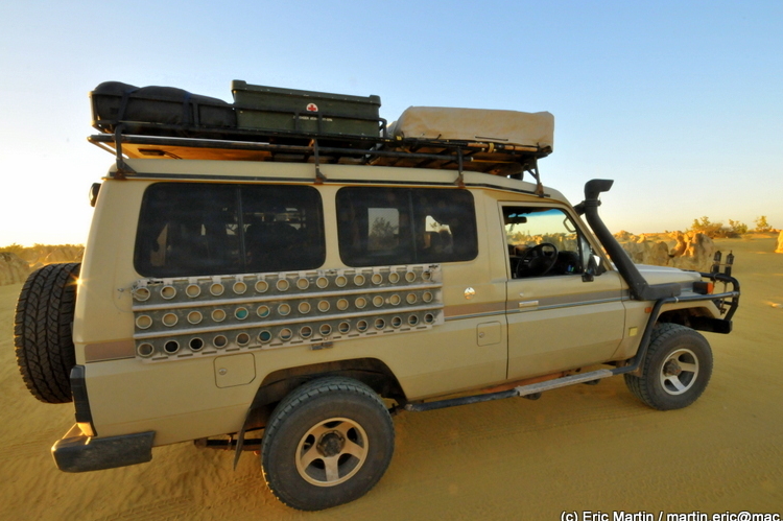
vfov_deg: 73.7
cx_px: 416
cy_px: 265
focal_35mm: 16
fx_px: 348
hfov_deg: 96.7
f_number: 22
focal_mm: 10
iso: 1600
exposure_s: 1/50
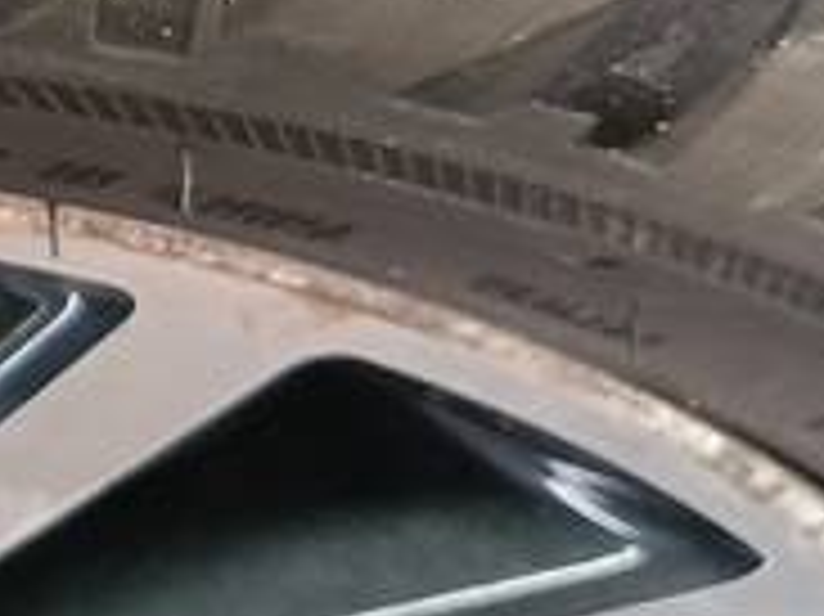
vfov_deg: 9.5
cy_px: -319
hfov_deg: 11.0
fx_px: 3592
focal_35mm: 151
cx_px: -1162
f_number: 1.6
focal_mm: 4.11
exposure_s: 1/50
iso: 224
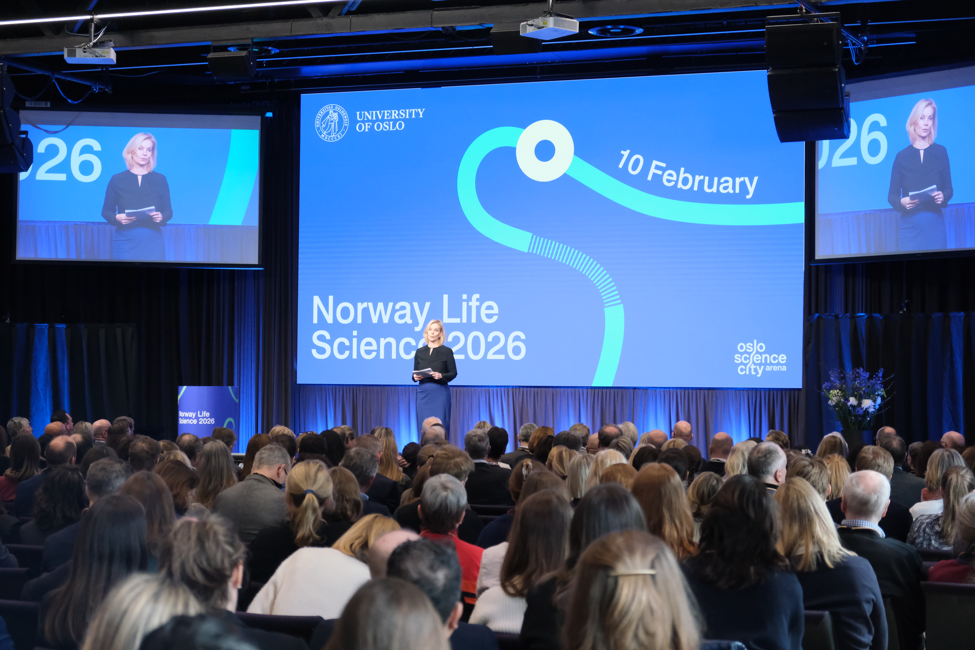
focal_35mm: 76
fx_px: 2058
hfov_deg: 26.7
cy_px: 325
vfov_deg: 17.9
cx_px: 488
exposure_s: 1/150
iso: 3200
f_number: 4
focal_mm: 50.5
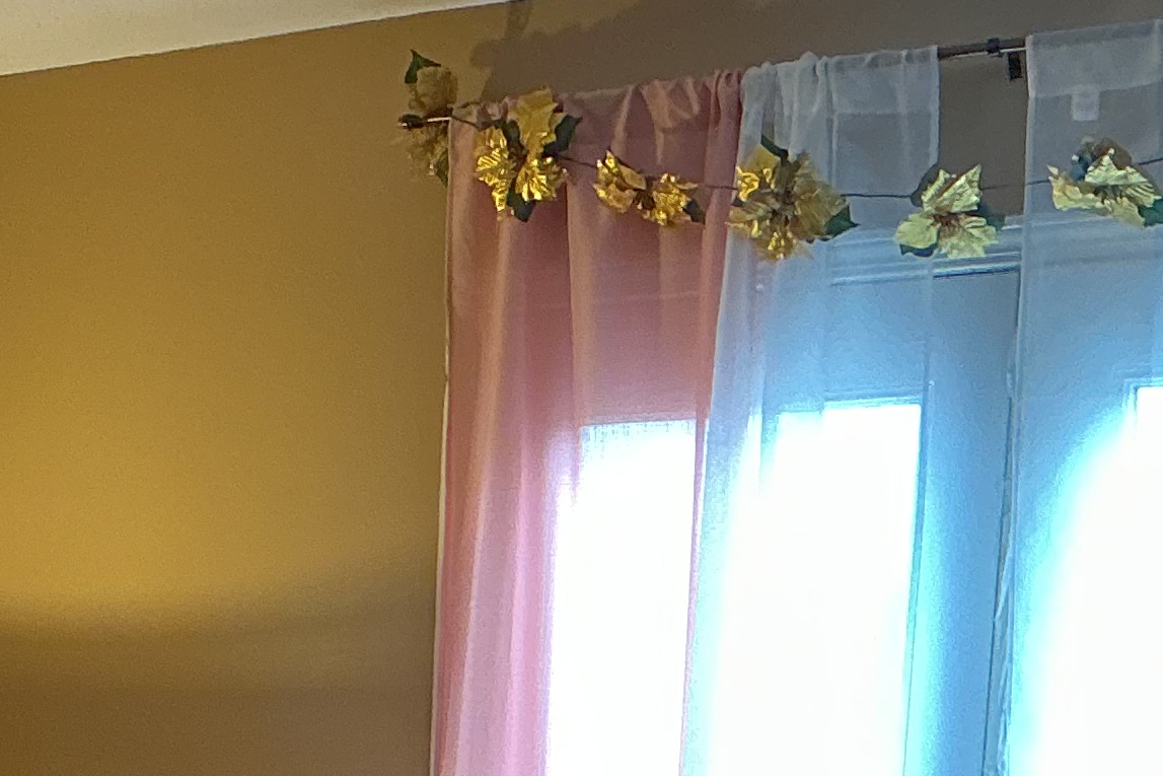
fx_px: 3425
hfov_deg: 18.7
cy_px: 1455
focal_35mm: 106
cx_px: -32
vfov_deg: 11.8
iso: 160
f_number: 1.8
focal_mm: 3
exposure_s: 1/60
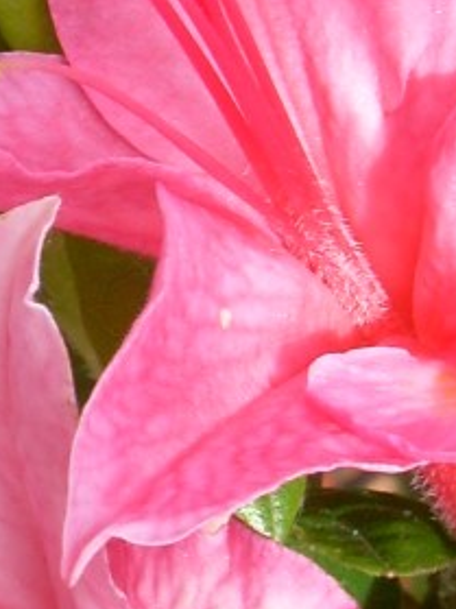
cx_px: -68
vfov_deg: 13.4
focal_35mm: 147
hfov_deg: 10.0
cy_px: 268
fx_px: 2584
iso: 50
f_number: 4.6
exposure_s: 1/177
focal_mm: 6.3
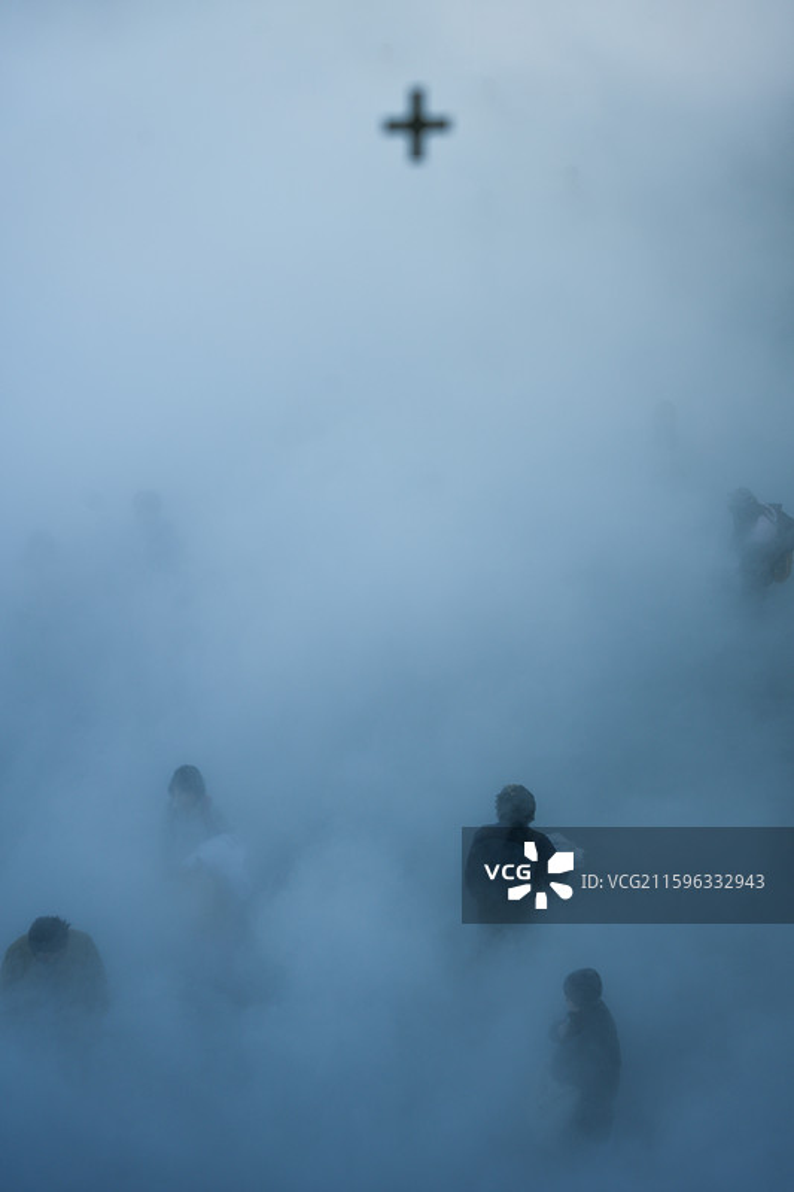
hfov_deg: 22.3
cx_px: 397
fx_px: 2019
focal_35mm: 61
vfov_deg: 32.9
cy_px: 596
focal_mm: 61
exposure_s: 1/160
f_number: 5
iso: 100
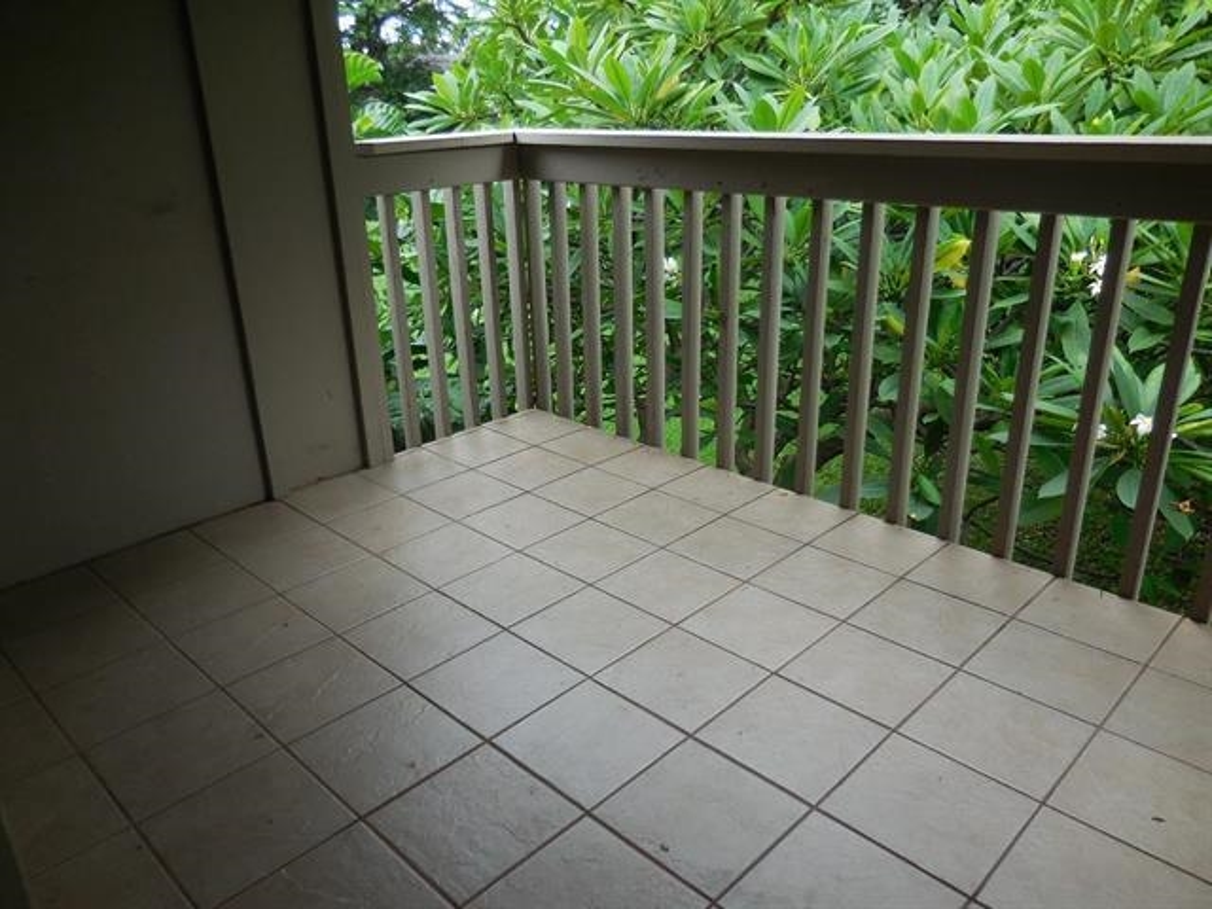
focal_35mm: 25
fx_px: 875
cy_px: 454
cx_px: 606
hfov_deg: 69.4
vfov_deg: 54.9
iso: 125
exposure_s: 1/200
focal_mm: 4.5
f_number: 3.3
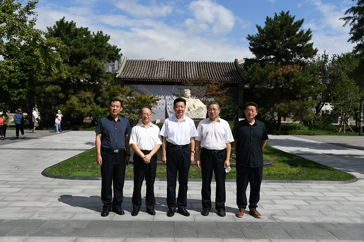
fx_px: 324
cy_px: 121
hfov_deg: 58.7
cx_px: 182
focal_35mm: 32
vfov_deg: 41.1
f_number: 9
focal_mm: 32
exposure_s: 1/320
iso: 80
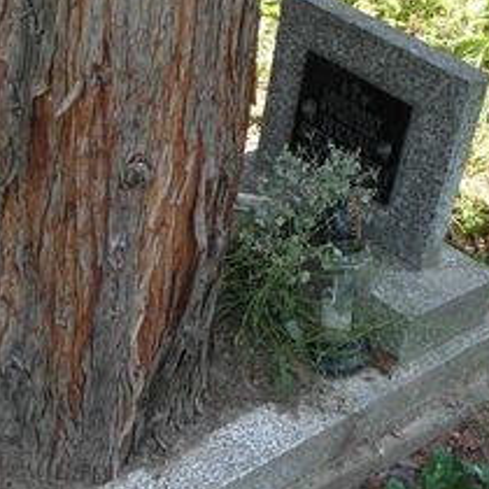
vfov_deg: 21.3
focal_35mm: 81
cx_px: 144
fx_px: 1295
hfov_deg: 21.3
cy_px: 307
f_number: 3.6
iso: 80
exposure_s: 1/125
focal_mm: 6.5
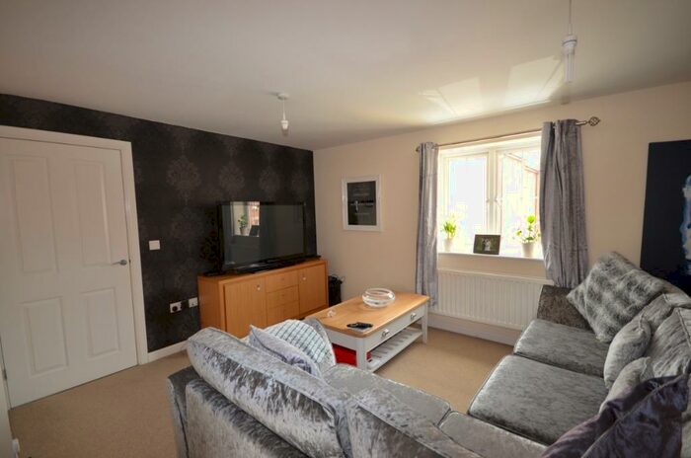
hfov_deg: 100.5
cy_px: 229
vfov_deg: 77.1
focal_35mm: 15
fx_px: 287
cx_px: 346
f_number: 4
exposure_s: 1/60
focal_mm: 10
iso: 560
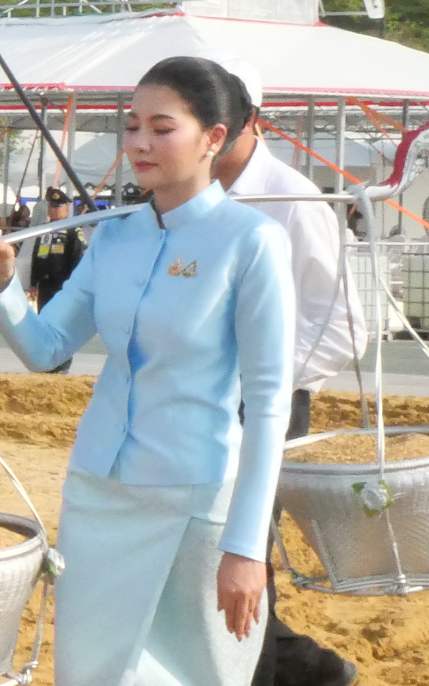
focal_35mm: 166
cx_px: -812
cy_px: 266
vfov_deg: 12.6
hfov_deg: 7.1
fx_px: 3107
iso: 4000
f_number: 22
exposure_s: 1/640
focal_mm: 20
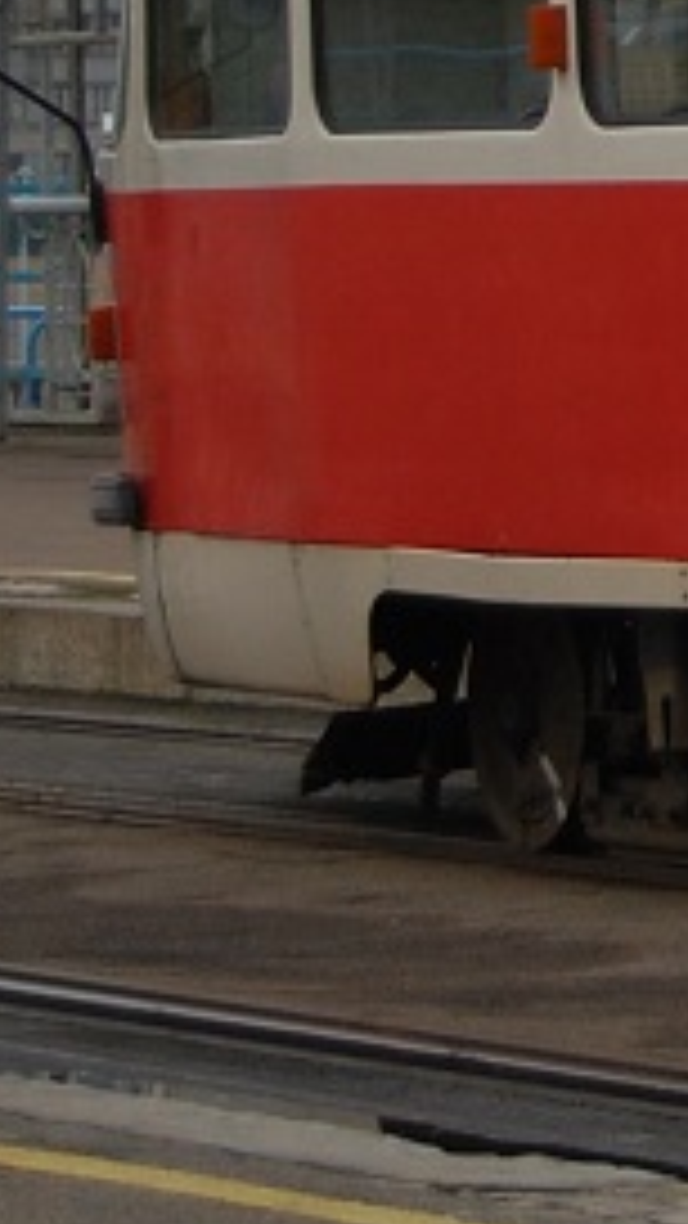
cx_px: 2316
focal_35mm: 346
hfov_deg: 3.4
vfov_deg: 6.2
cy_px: -394
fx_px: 11221
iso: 280
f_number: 5.6
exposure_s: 1/125
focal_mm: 50
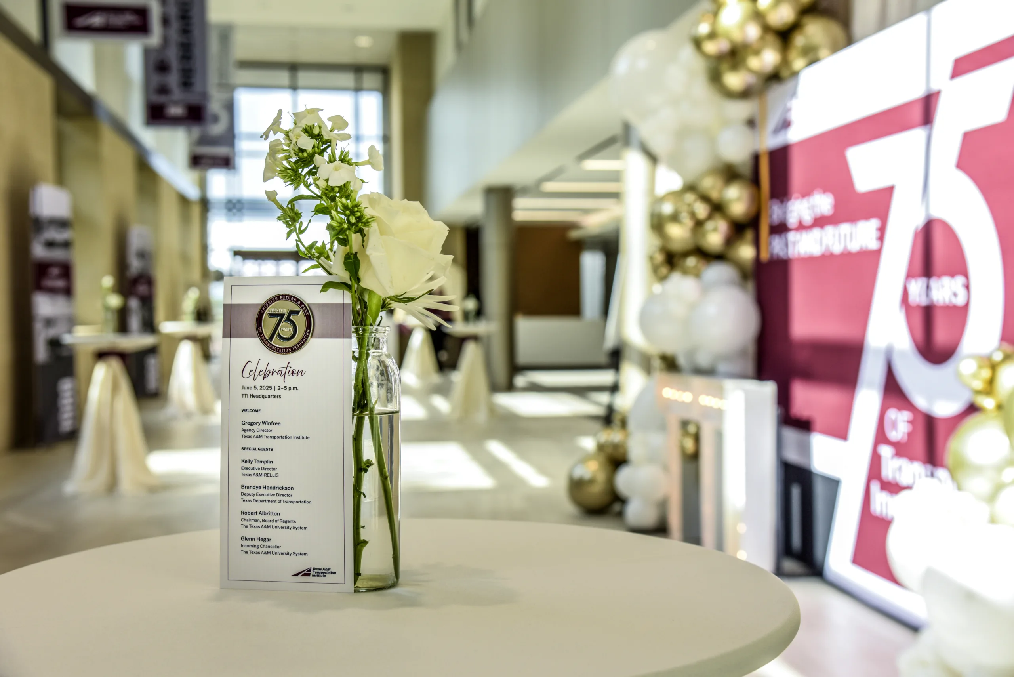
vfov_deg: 27.0
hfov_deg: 39.6
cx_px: 507
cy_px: 338
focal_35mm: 50
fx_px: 1409
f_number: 5.6
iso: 400
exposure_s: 1/160
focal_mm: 50
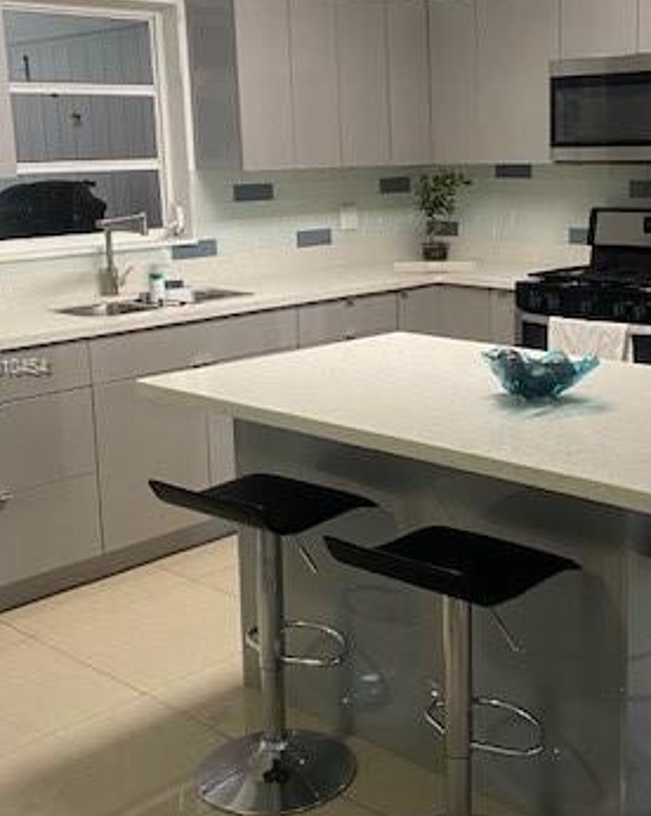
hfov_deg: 31.6
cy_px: 368
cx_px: 469
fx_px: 1134
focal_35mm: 47
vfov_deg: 39.5
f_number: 1.8
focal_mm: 4.25
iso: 160
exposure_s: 1/60
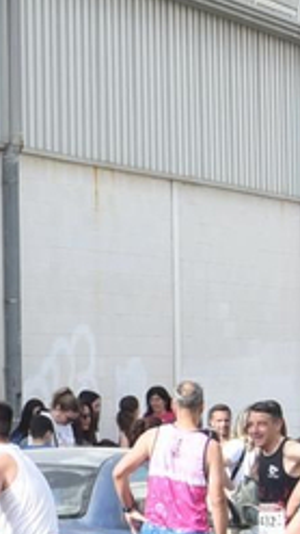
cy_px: 381
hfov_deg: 6.0
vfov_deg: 10.9
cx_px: -289
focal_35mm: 197
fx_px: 2785
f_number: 6.3
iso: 220
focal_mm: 29
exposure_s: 1/640
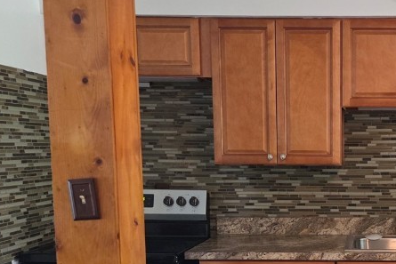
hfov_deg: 34.2
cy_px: 211
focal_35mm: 55
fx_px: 605
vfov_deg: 24.3
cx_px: 359
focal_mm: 5.4
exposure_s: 1/120
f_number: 1.8
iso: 2000
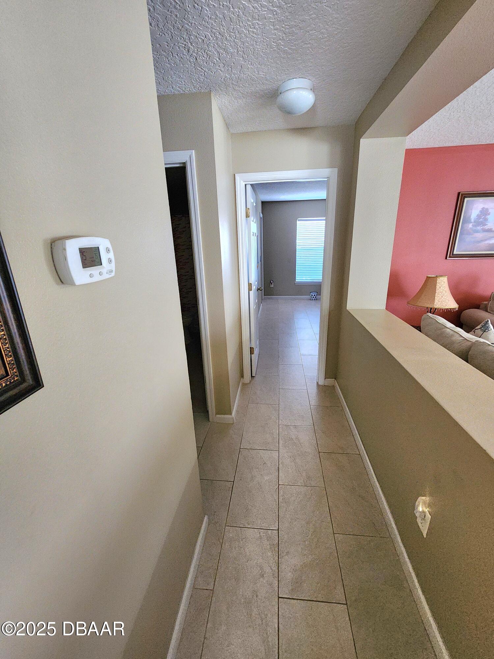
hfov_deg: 89.9
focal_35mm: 13
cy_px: 330
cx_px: 247
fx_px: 247
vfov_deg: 106.2
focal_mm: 2.2
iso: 500
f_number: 2.2
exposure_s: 1/30
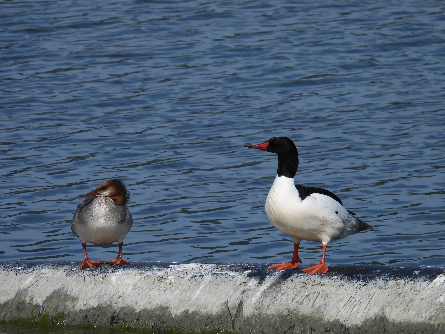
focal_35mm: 1000
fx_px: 12855
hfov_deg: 2.0
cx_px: 222
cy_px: 167
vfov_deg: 1.5
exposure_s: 1/1000
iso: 100
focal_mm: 178
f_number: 5.6
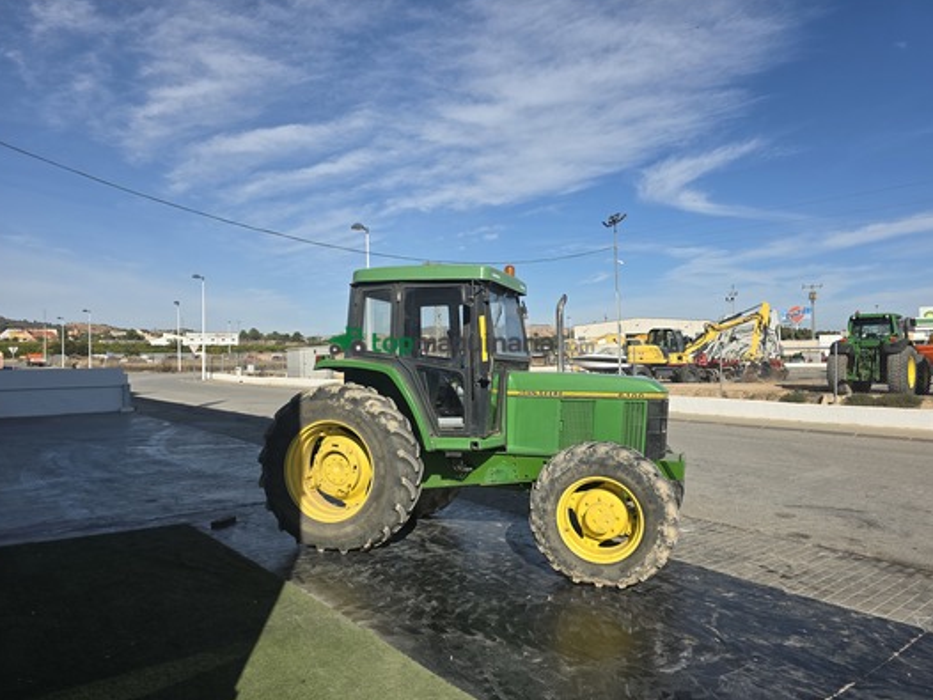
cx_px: 462
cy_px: 342
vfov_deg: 56.8
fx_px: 647
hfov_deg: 71.6
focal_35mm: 24
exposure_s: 1/7944
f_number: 1.7
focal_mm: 6.3
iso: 80
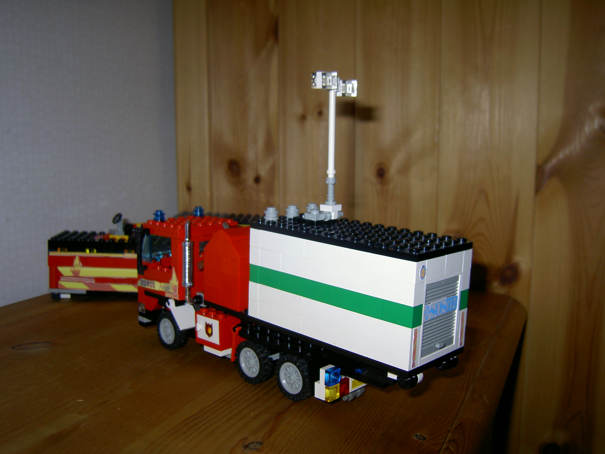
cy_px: 227
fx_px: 594
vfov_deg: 41.8
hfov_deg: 54.0
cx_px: 302
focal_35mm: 34
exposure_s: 1/60
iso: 50
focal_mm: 5.6
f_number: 2.8
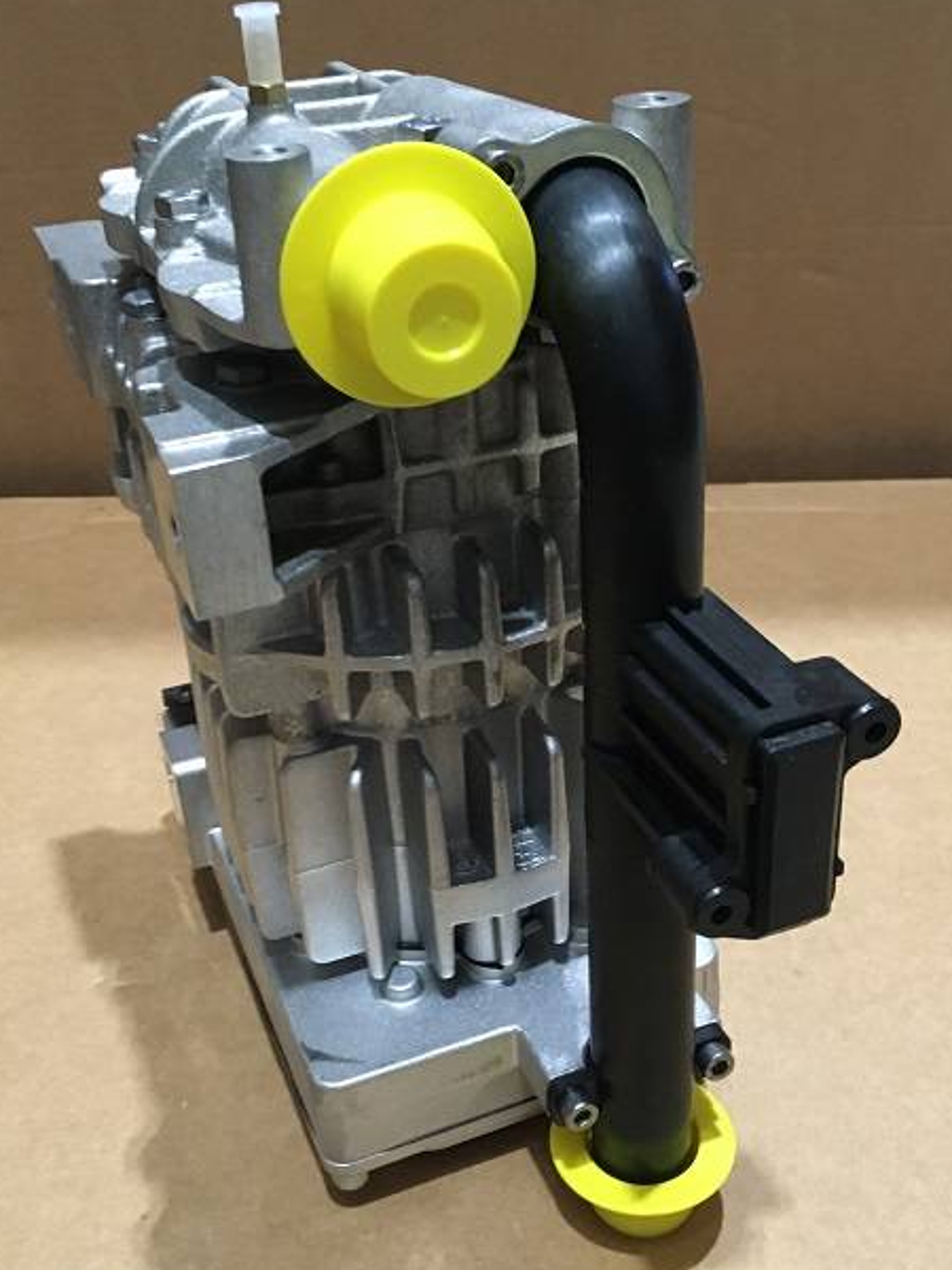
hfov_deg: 36.8
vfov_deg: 47.8
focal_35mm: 39
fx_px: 1430
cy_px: 693
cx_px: 490
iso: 200
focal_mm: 4.15
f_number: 2.2
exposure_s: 1/20
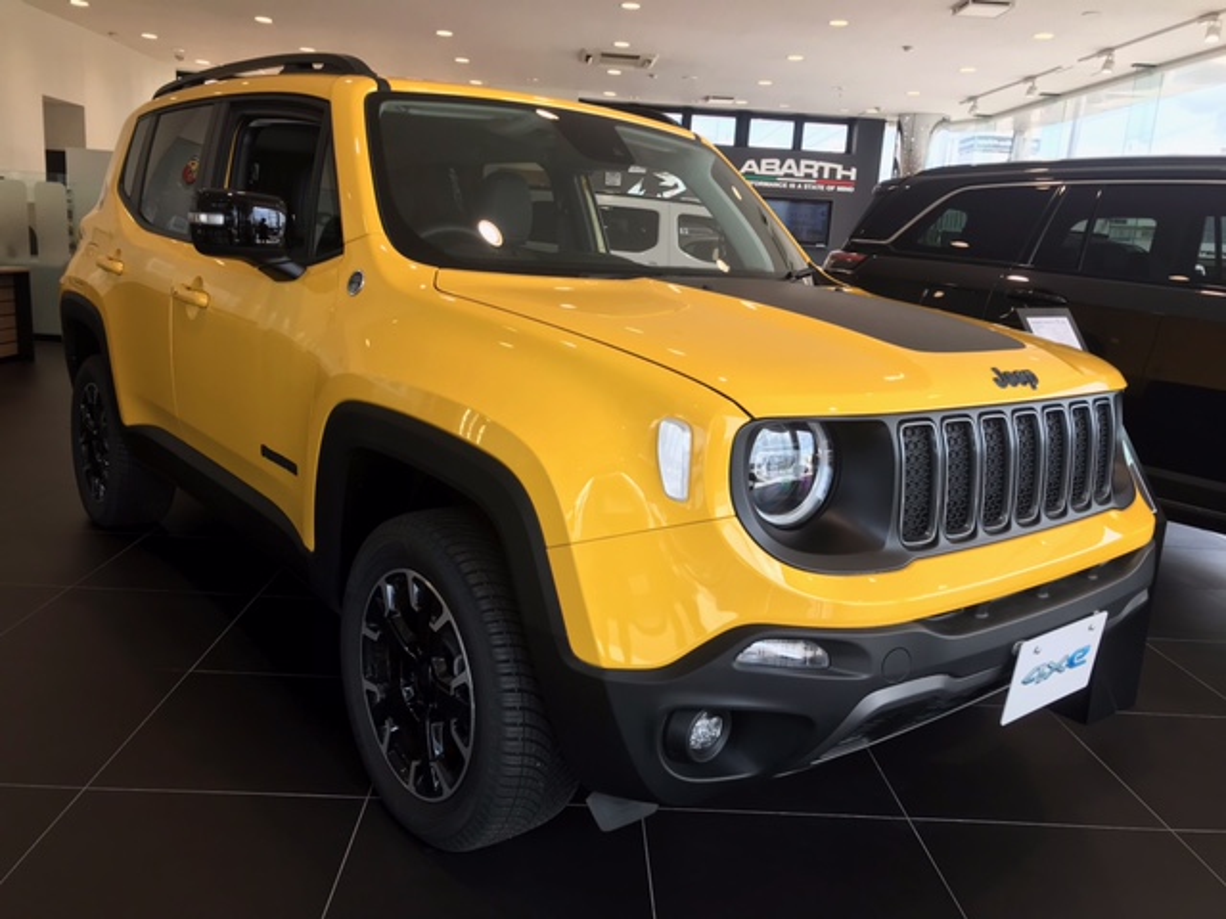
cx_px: 613
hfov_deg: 63.4
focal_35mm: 28
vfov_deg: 49.7
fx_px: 992
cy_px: 460
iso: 20
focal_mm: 3.99
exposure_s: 1/232
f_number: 1.8
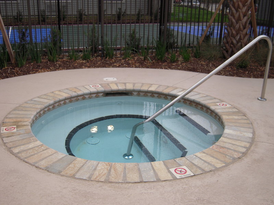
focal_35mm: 41
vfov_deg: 35.1
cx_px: 137
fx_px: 325
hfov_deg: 45.8
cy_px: 102
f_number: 3.2
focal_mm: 7.3
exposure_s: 1/250
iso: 100
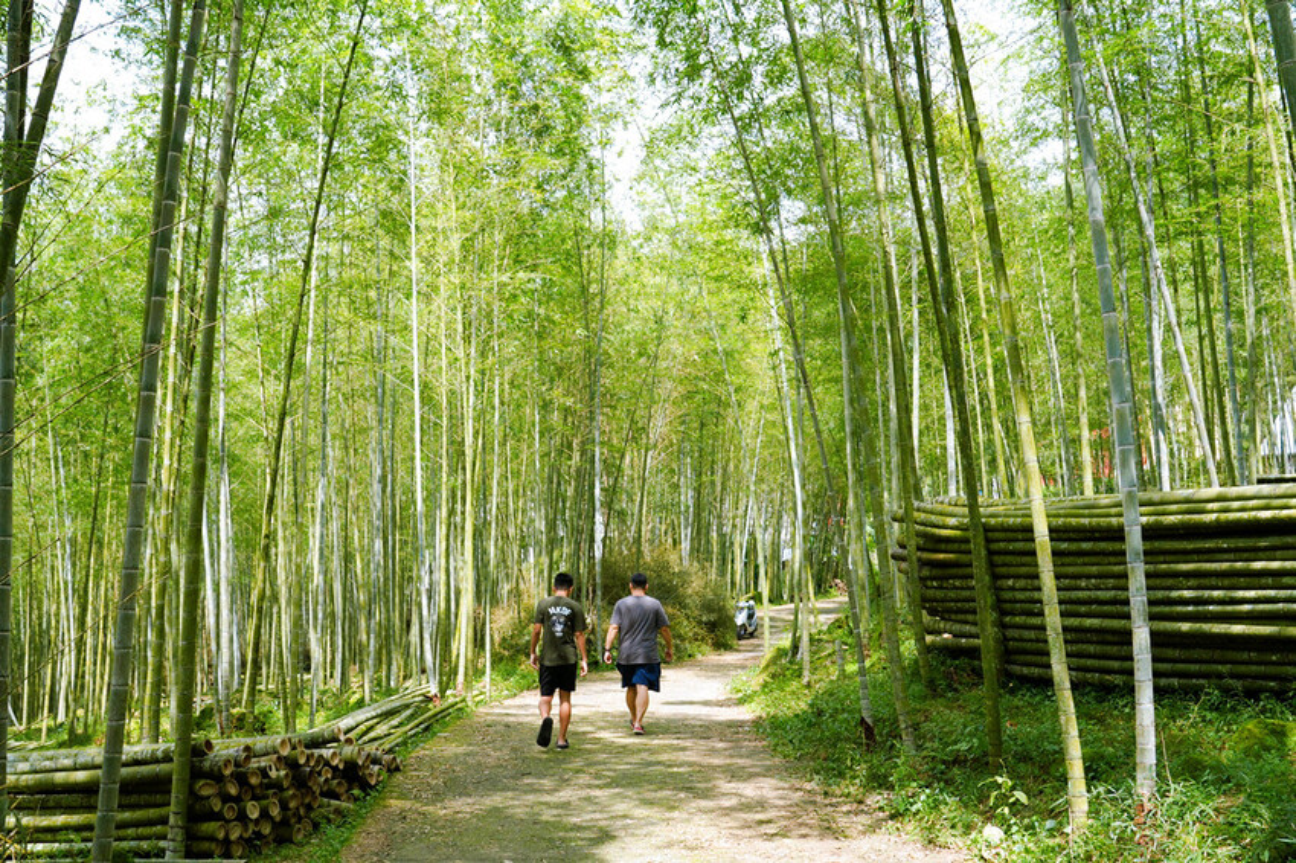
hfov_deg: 53.2
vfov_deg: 36.8
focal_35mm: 36
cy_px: 432
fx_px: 1295
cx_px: 648
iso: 320
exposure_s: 1/250
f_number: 8
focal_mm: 36
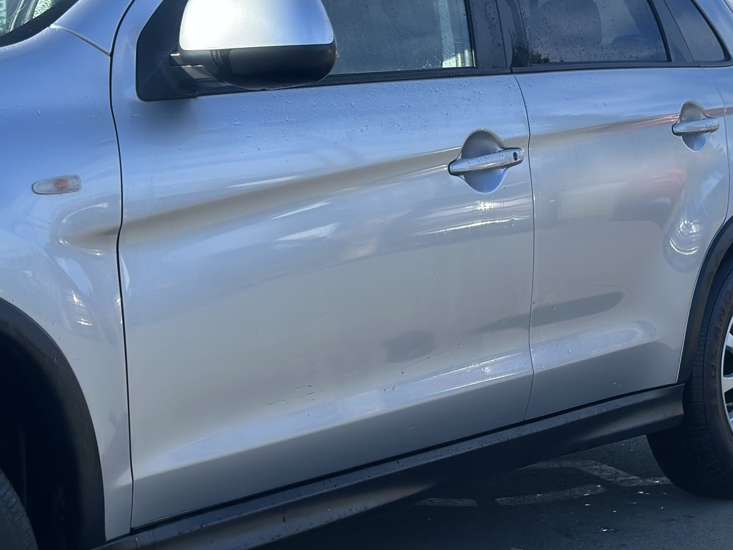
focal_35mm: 78
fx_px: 1652
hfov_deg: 24.7
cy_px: 193
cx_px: 569
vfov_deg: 18.9
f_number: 1.78
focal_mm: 6.86
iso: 100
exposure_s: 1/2976
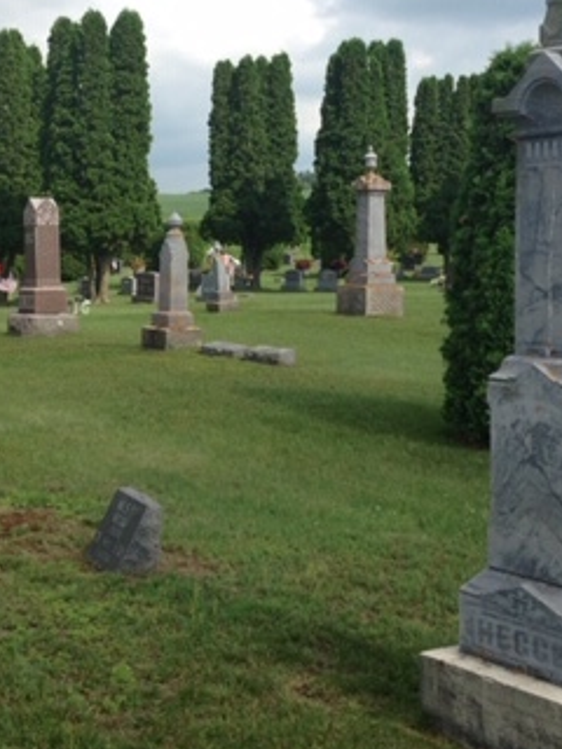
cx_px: 272
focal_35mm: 66
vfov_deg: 29.3
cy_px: 293
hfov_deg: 22.3
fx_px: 1429
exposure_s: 1/1466
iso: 50
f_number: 2.4
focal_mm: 4.13
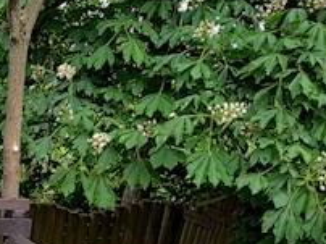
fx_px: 536
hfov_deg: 29.0
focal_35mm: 57
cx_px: -71
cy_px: 284
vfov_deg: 23.6
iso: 163
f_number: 1.8
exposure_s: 1/200
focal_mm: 5.56
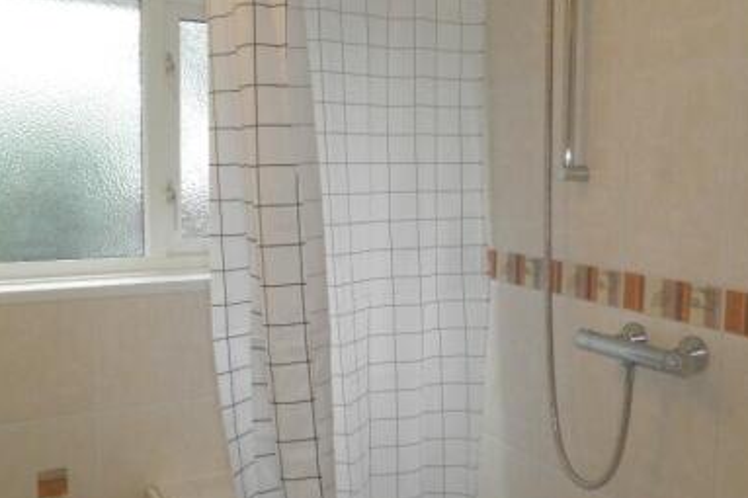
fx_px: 789
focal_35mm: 38
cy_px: 235
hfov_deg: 50.5
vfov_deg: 35.0
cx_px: 438
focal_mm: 4.3
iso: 125
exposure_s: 1/30
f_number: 3.3
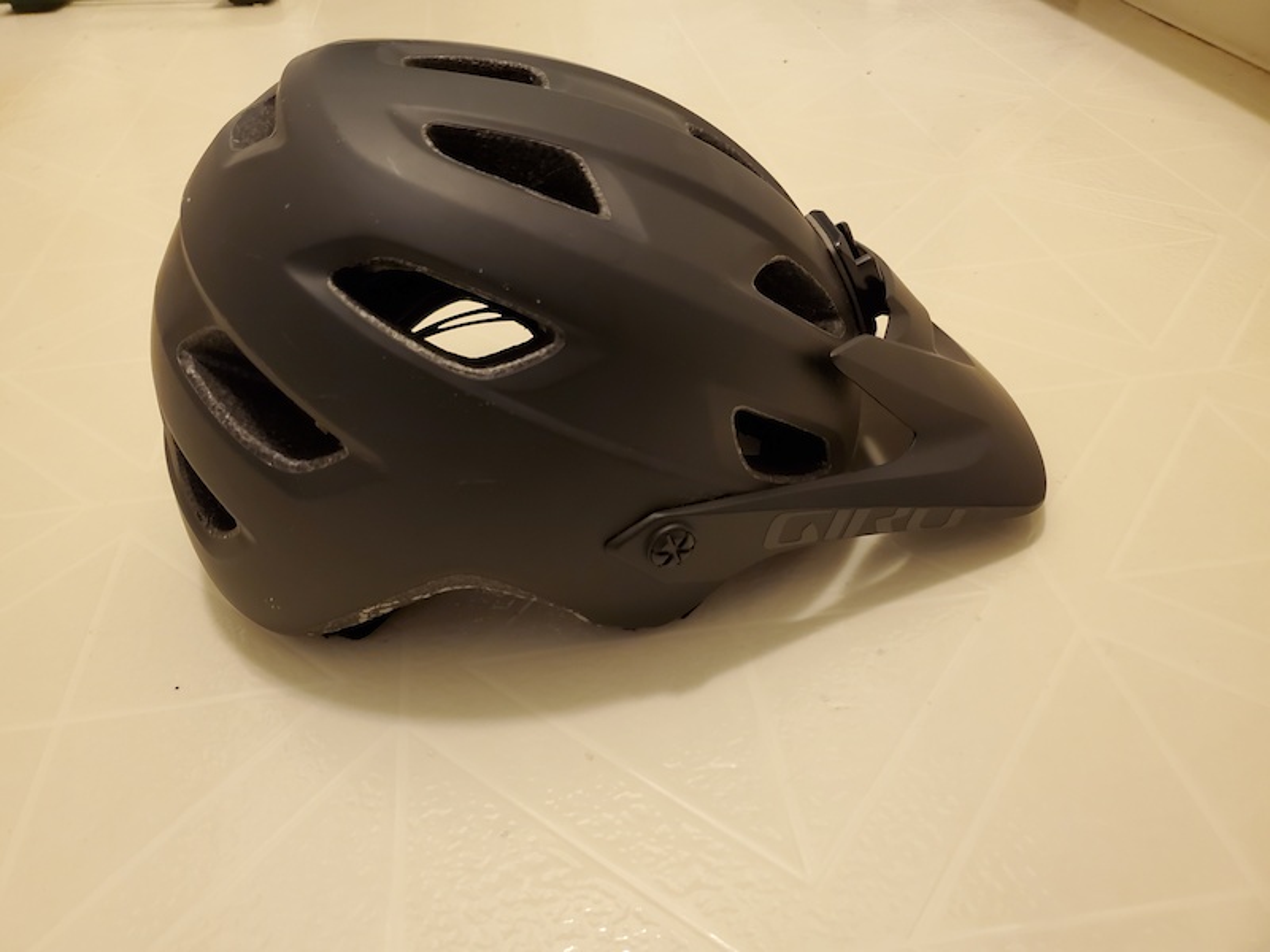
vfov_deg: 53.1
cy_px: 476
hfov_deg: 67.3
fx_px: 954
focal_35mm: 26
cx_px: 635
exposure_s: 1/40
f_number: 1.5
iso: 250
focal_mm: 4.3
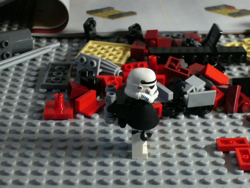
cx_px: 125
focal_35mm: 97
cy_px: 94
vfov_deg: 15.2
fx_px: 701
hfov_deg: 20.2
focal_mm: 16.1
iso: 125
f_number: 4.8
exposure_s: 1/25
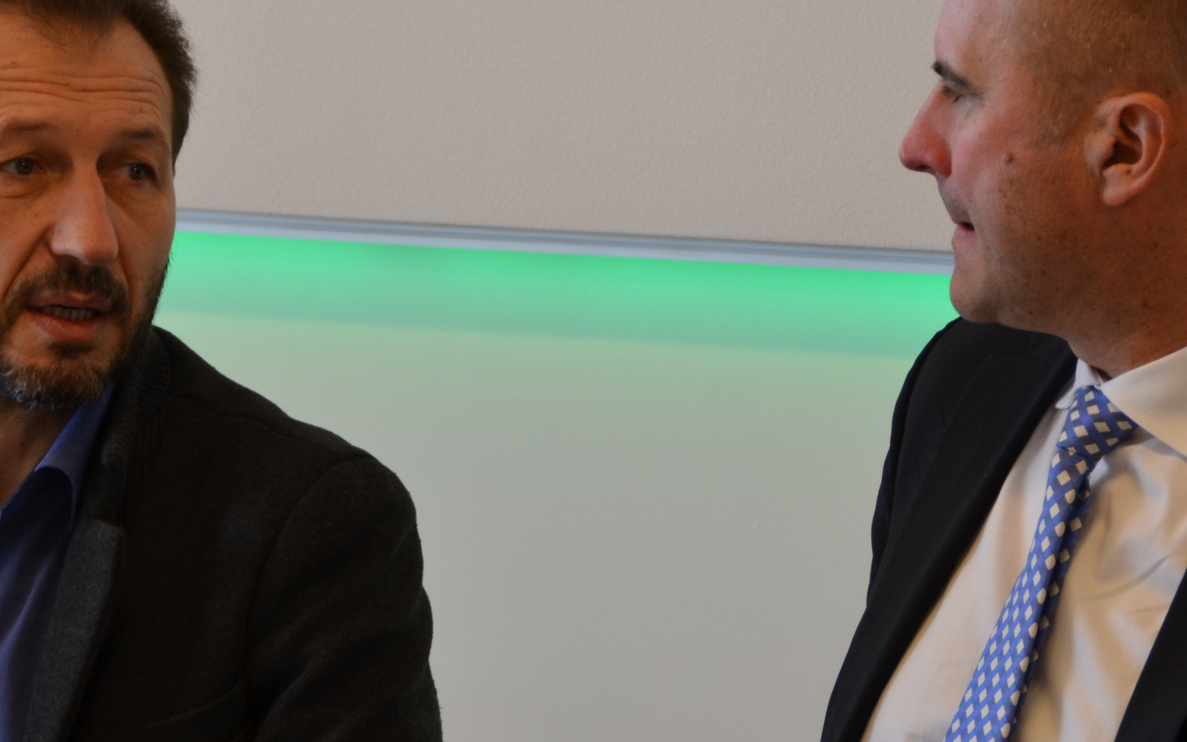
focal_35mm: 301
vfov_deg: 4.4
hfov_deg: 7.0
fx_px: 9735
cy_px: 238
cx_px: 566
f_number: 5.3
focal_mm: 105
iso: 560
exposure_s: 1/60
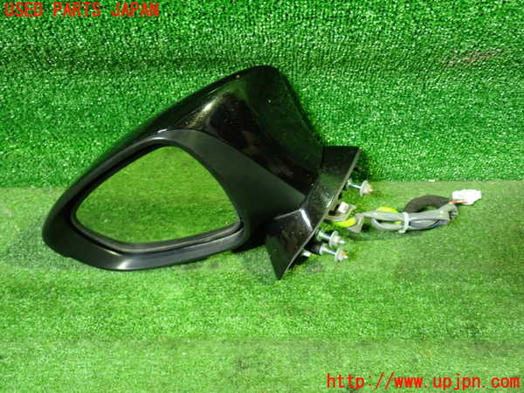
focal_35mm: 30
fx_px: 454
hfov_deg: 60.0
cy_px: 196
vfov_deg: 46.8
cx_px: 262
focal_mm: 5.4
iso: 800
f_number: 2.3
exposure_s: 1/25
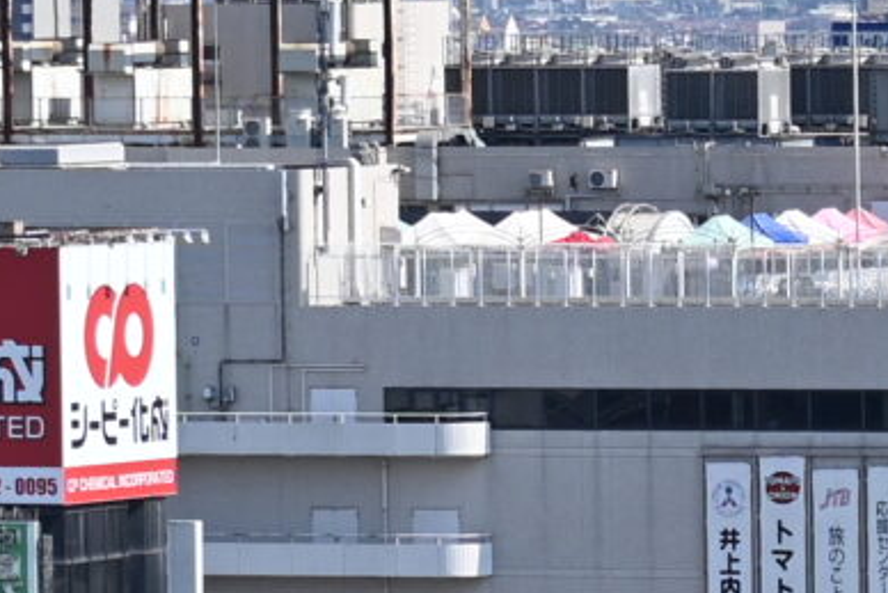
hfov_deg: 4.1
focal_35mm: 495
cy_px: 1320
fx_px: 12214
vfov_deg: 2.8
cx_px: 1682
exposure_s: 1/400
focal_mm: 50
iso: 100
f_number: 7.1
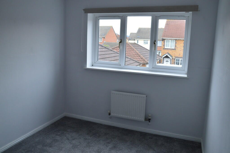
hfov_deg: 62.0
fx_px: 192
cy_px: 76
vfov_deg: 43.5
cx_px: 115
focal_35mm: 30
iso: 400
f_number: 7.1
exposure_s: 1/30
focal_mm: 20
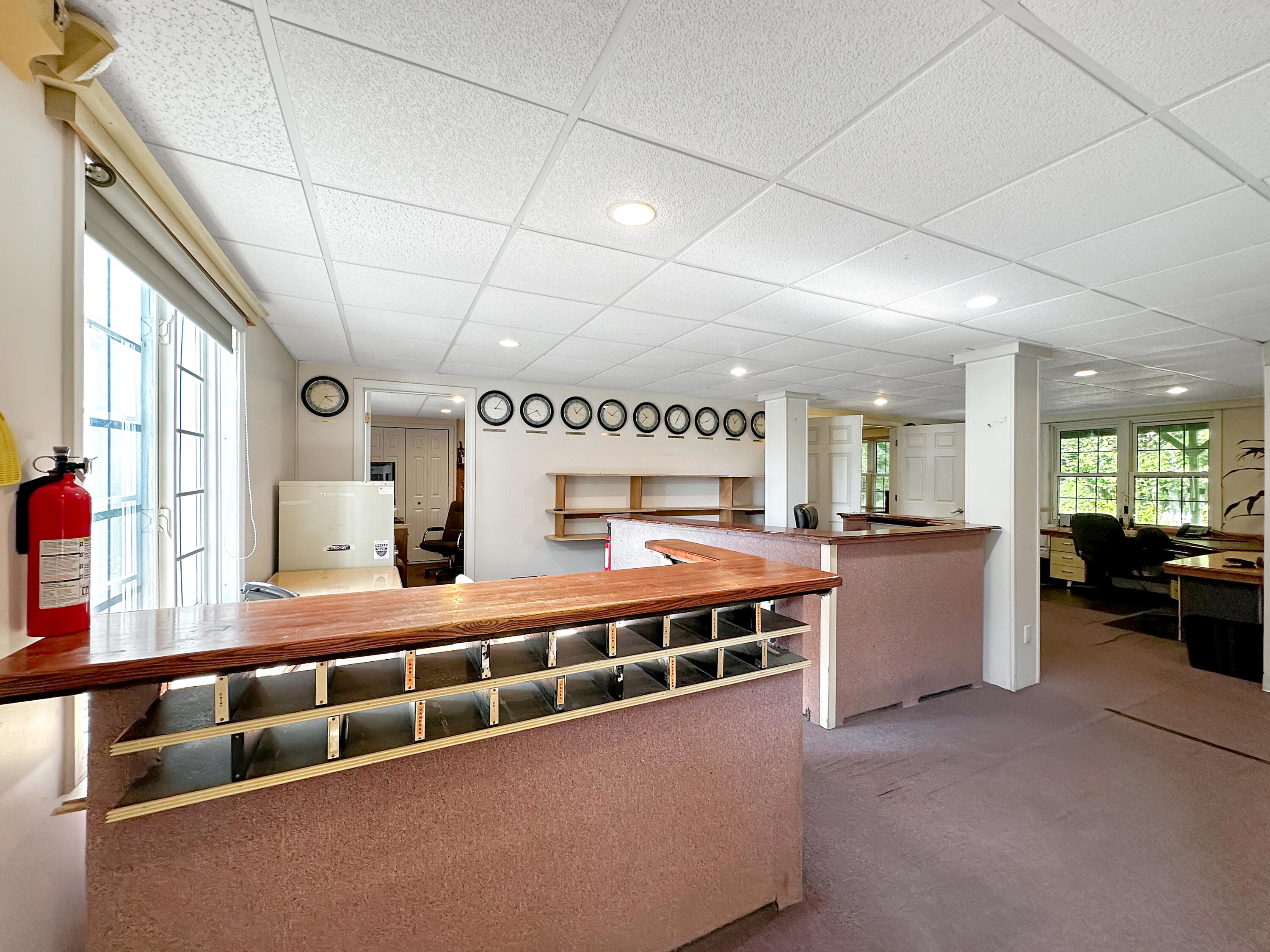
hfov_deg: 102.1
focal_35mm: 14
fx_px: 514
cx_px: 635
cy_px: 476
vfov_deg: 85.7
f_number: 2.2
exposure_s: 1/120
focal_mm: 2.22
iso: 160
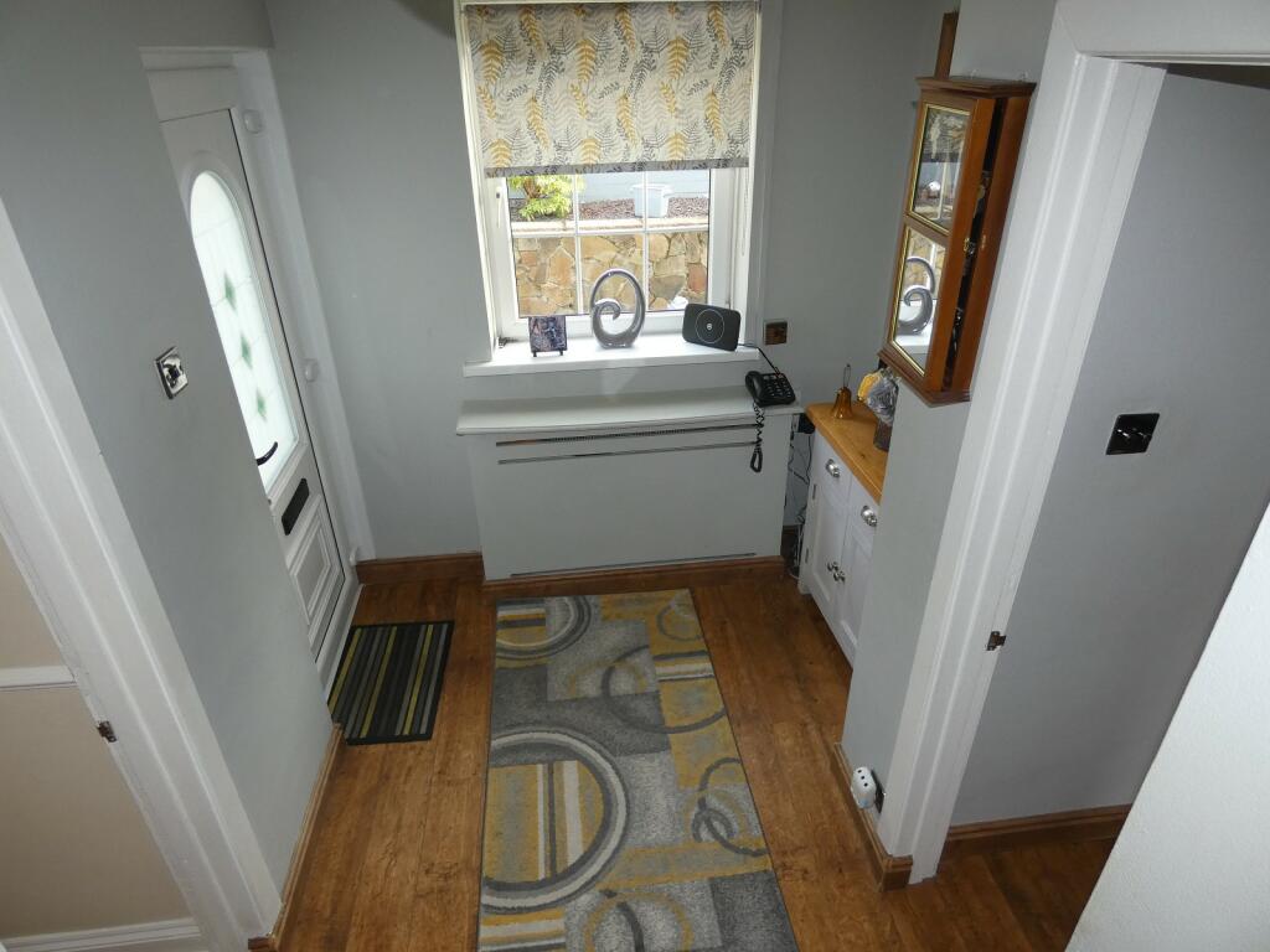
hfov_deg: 81.7
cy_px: 476
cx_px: 635
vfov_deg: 66.0
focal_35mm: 20
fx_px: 734
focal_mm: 3.6
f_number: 2.8
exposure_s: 1/60
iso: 200
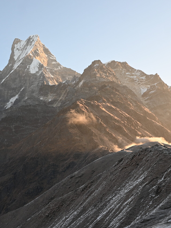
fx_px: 402
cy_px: 114
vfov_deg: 31.7
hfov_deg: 23.8
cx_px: 122
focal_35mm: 61
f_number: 4.5
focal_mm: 28
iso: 200
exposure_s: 1/250
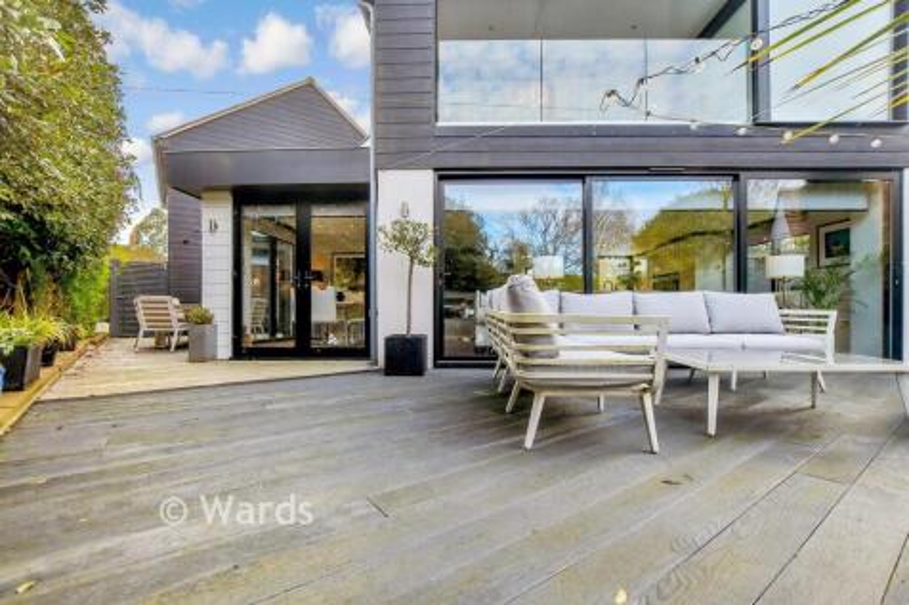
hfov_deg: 100.4
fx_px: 379
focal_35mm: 15
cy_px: 302
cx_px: 454
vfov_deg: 77.3
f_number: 8
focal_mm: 10
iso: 160
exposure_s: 1/60
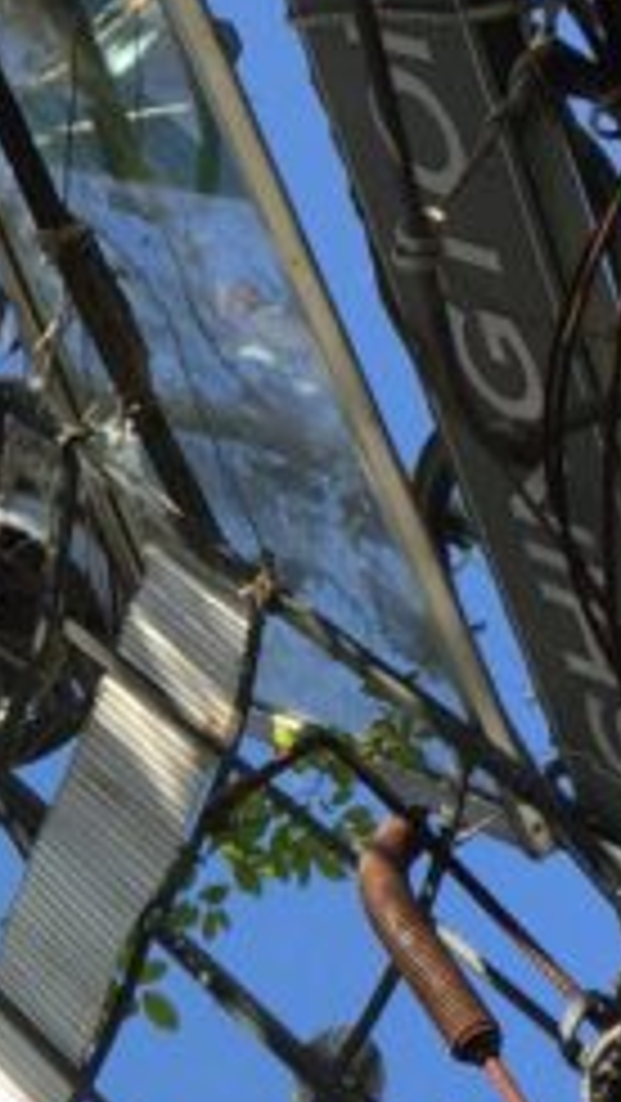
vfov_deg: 16.0
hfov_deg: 8.8
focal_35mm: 132
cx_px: -536
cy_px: 1021
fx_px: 3860
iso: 32
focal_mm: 4.15
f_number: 2.2
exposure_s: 1/760
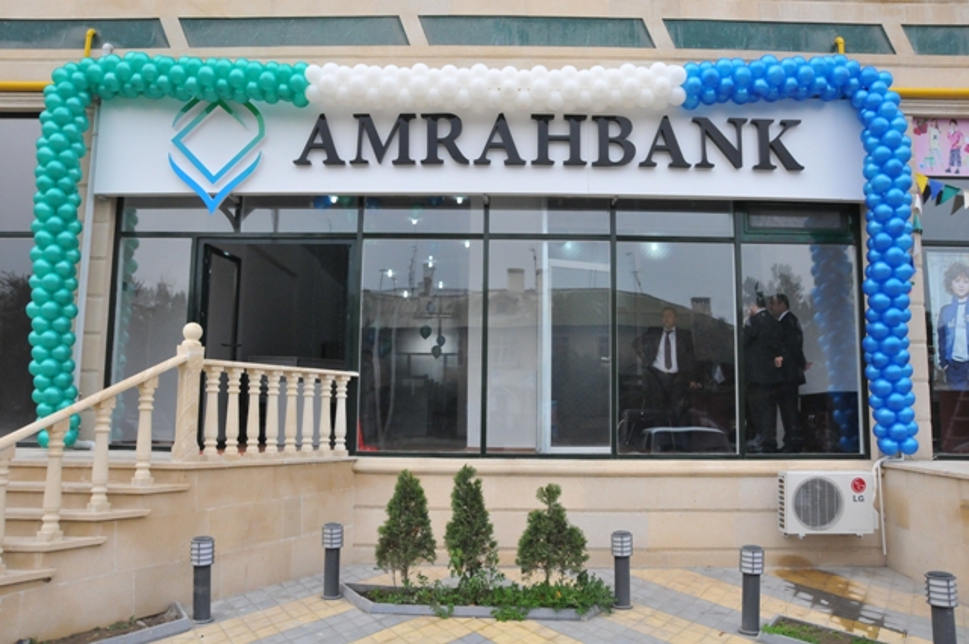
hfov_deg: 62.0
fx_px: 806
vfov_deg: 43.5
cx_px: 484
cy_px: 322
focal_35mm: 30
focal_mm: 20
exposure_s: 1/250
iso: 1250
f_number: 9
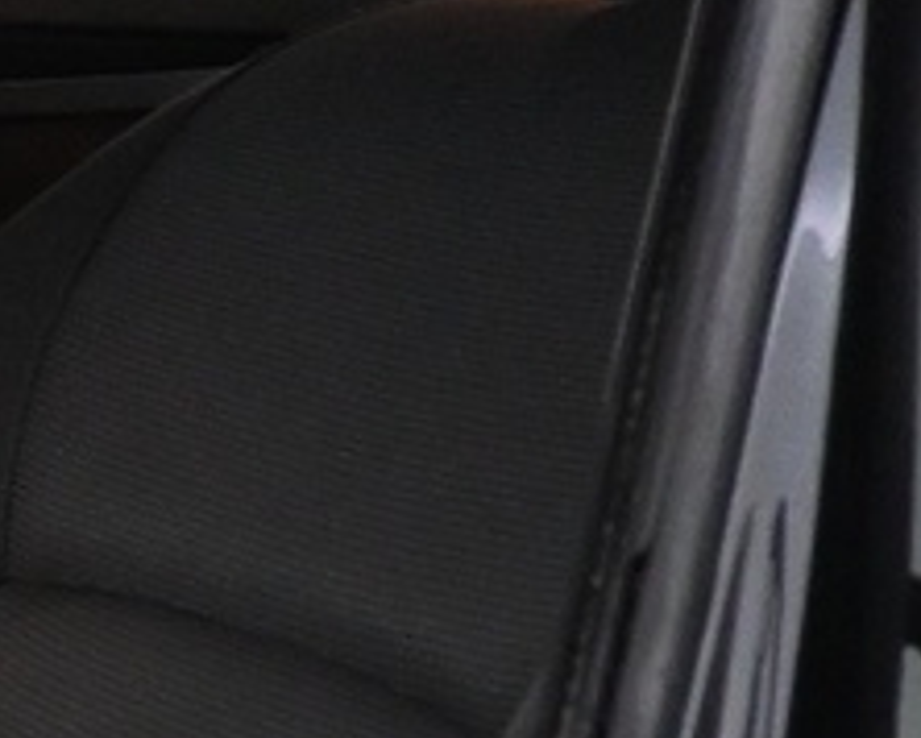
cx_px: -693
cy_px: 949
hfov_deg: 11.0
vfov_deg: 9.3
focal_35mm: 164
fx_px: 4474
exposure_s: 1/60
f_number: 3.5
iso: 3200
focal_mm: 16
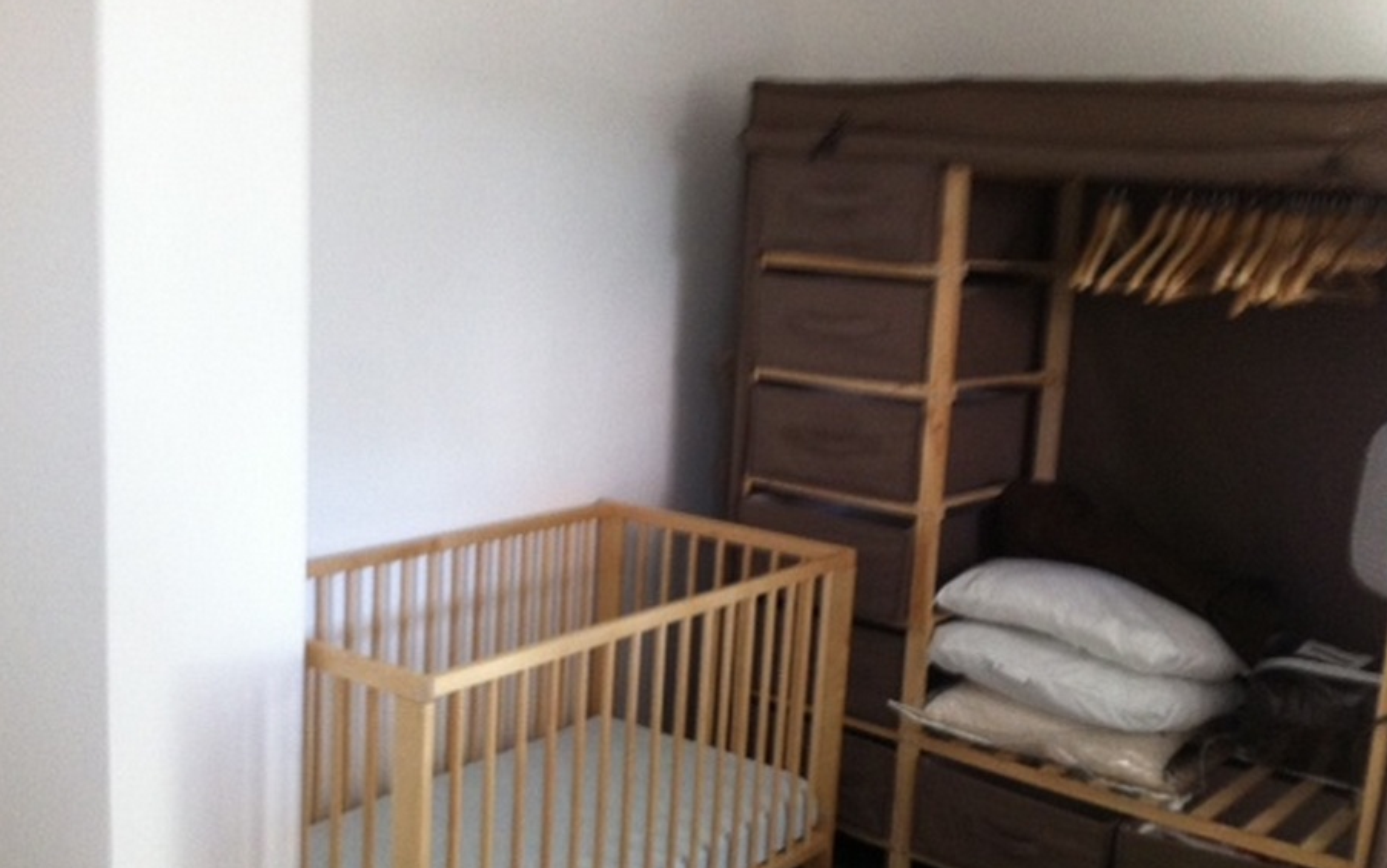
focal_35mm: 42
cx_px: 660
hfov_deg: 47.2
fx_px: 1588
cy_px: 505
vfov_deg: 30.5
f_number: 2.8
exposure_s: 1/17
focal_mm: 3.85
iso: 200
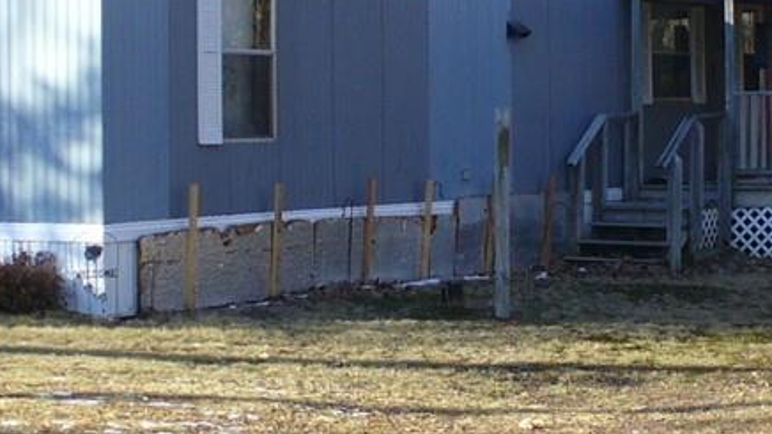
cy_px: 181
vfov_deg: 11.0
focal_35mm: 110
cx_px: 521
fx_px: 2251
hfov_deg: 19.4
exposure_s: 1/250
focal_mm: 6.1
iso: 80
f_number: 2.8
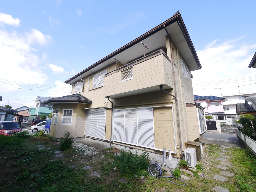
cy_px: 96
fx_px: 104
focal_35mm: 14
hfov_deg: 102.1
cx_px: 128
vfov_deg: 85.7
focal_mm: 7
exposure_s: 1/320
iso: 160
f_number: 6.3
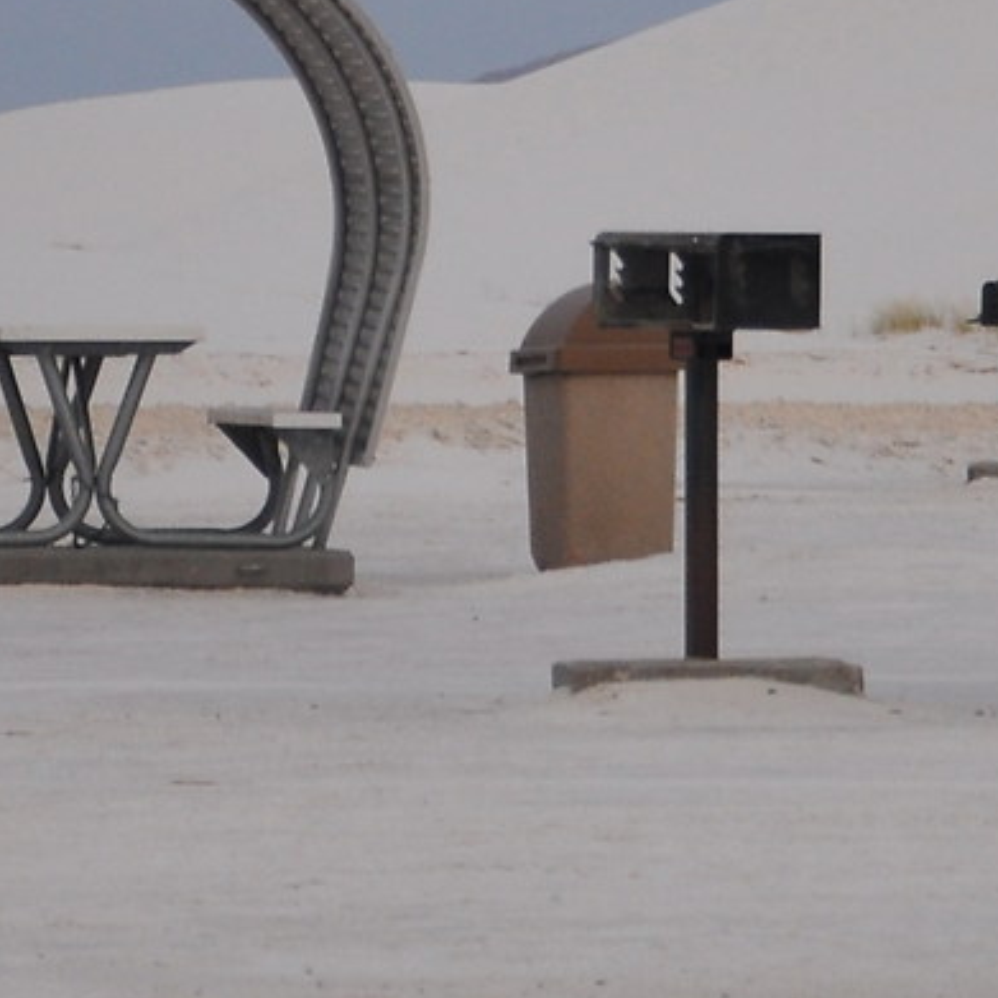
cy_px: -41
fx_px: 19101
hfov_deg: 3.0
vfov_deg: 3.0
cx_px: 1690
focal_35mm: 586
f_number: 5.3
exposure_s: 1/250
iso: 400
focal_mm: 75
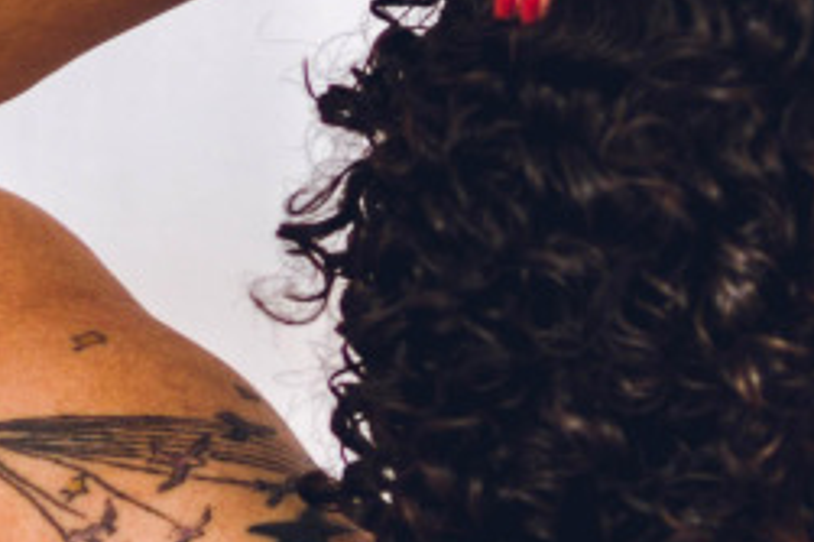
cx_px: 639
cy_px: 870
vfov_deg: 5.1
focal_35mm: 268
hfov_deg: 7.7
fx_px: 6045
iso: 250
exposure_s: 1/160
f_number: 7.1
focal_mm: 35
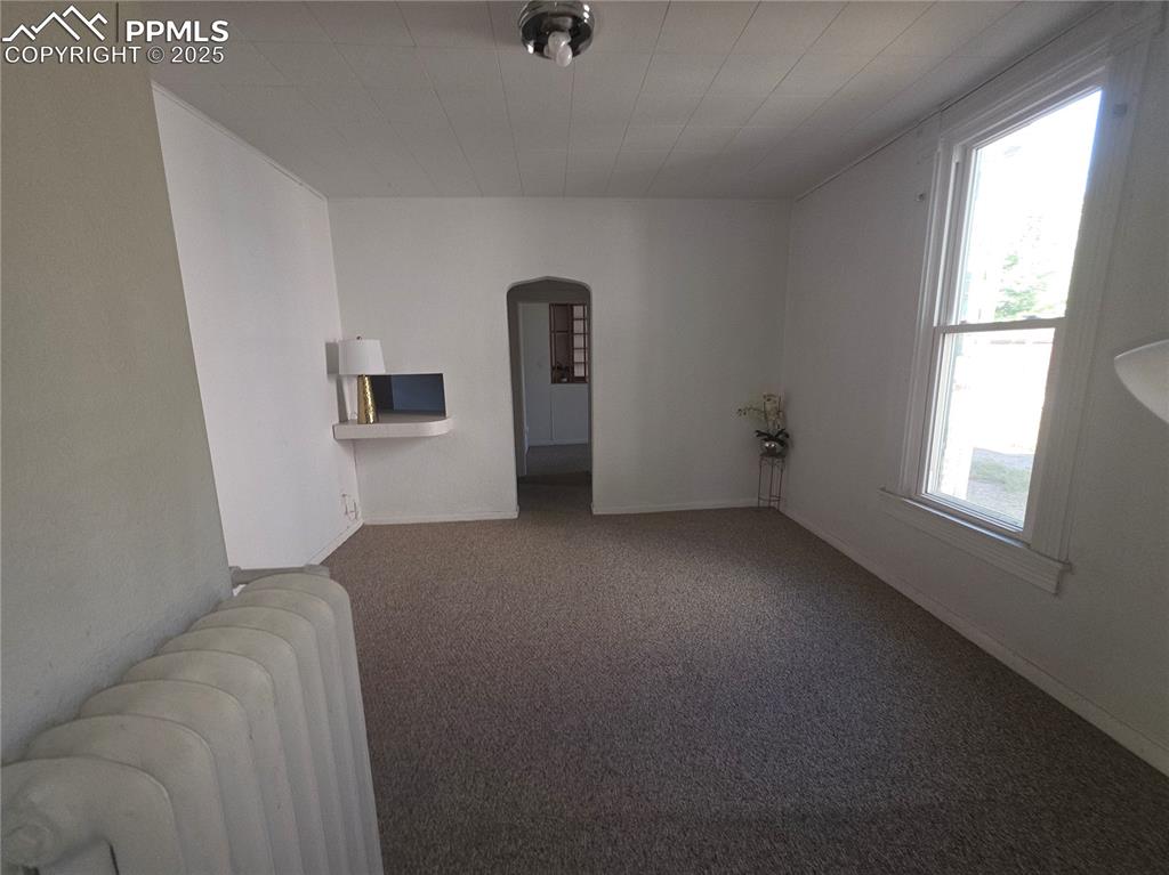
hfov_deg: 106.2
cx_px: 584
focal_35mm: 13
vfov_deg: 89.9
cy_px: 438
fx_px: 439
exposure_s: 1/60
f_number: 1.9
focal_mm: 2.2
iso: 100
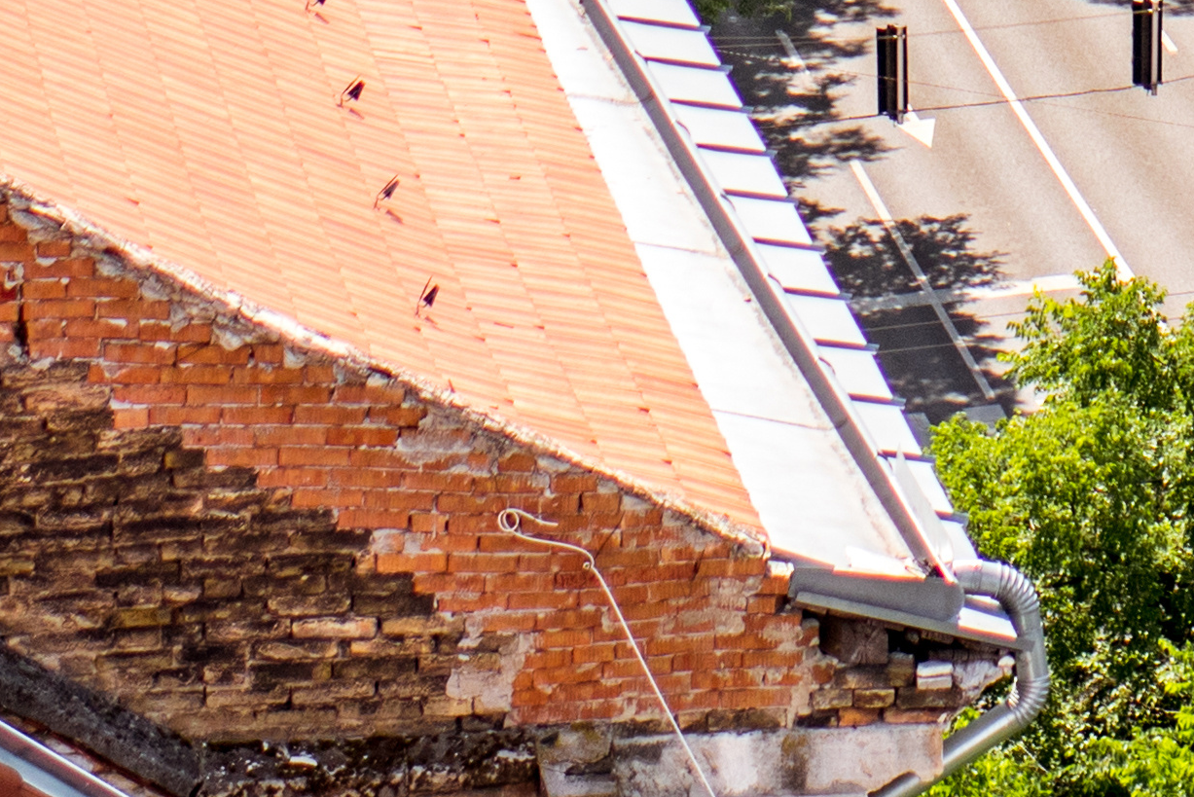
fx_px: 6868
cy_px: -1550
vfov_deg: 6.1
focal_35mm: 207
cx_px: 1403
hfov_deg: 9.8
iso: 200
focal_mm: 35
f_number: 2.5
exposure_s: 1/6400
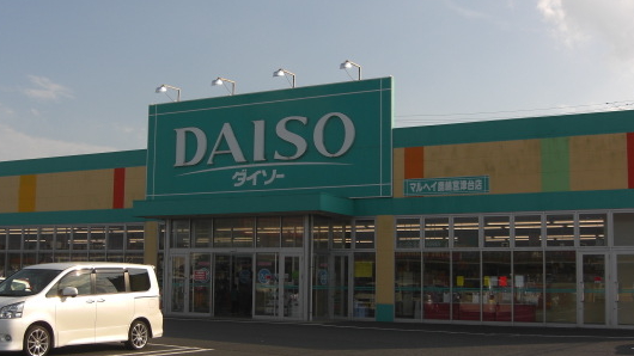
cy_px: 197
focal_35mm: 50
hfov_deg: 41.3
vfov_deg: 23.9
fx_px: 840
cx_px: 288
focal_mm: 7.9
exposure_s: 1/200
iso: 80
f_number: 8
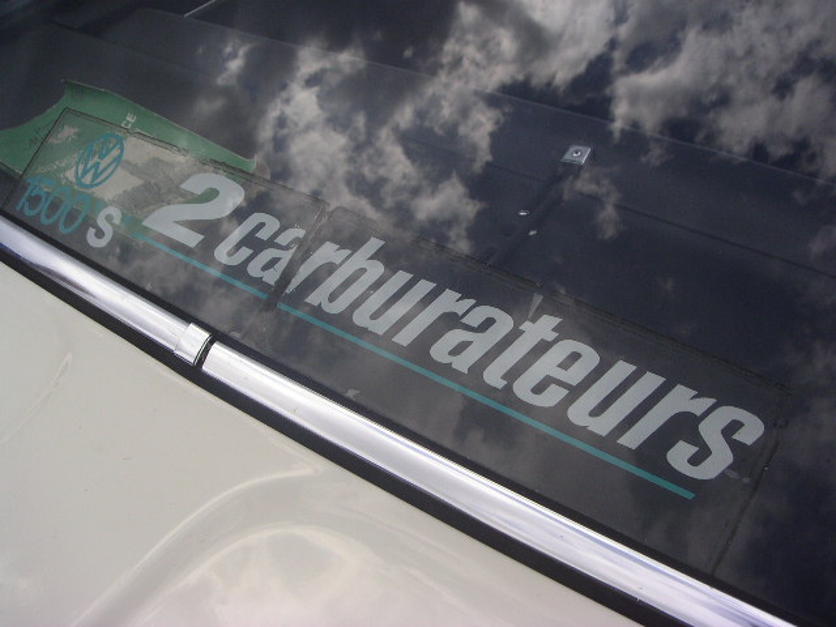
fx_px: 918
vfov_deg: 37.7
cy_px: 314
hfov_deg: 49.0
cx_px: 418
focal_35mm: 38
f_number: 6.6
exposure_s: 1/190
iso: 50
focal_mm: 6
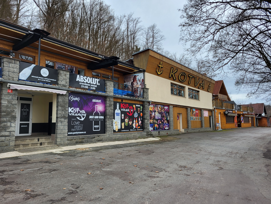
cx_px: 136
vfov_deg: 53.1
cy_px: 102
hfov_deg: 67.3
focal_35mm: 26
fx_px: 204
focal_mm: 5.4
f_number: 1.8
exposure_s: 1/290
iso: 40
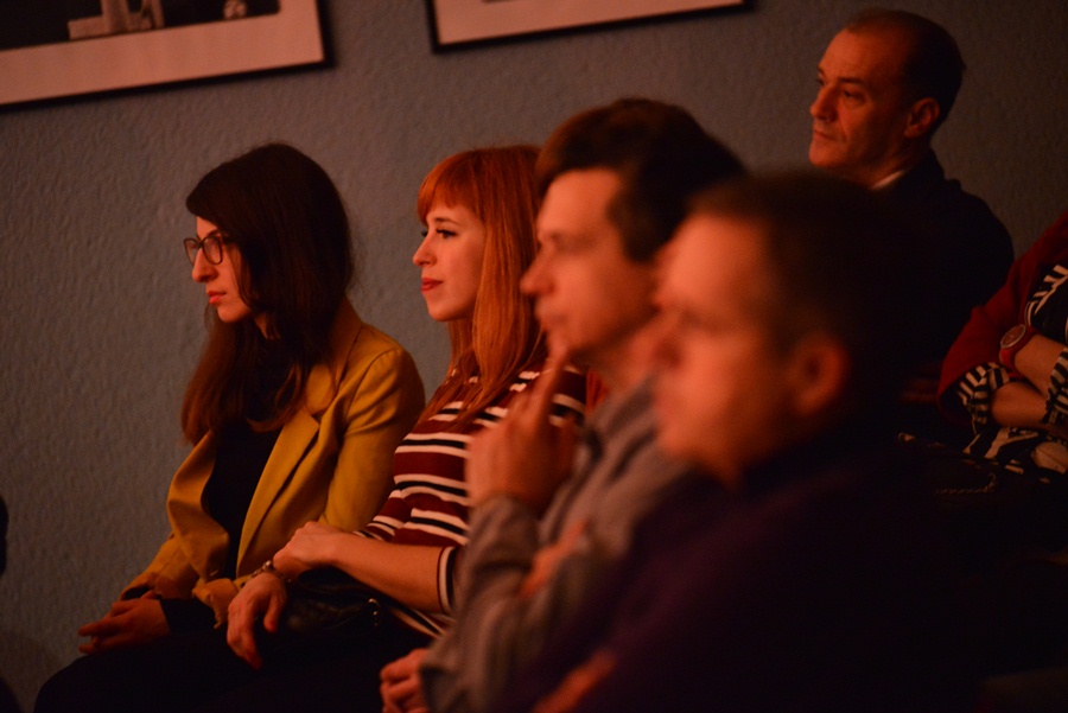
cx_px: 534
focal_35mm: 170
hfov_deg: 12.1
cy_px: 356
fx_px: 5046
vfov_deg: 8.1
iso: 4000
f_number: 2.8
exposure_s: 1/20
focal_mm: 170
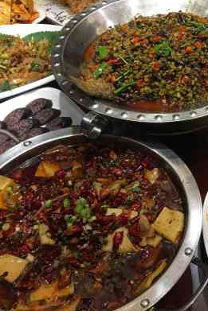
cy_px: 116
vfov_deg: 36.6
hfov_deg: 24.1
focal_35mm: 54
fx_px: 468
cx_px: 202
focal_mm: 4.15
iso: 50
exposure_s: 1/33
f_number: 2.2
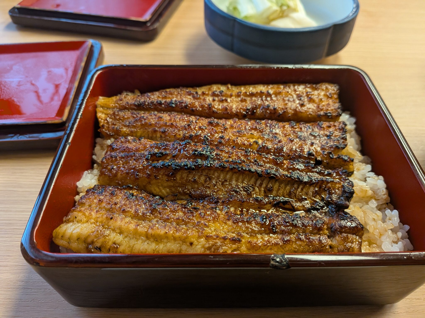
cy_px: 159
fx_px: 295
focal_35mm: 24
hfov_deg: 71.6
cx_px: 212
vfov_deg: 56.8
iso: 496
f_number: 1.7
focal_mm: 4.53
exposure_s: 1/100
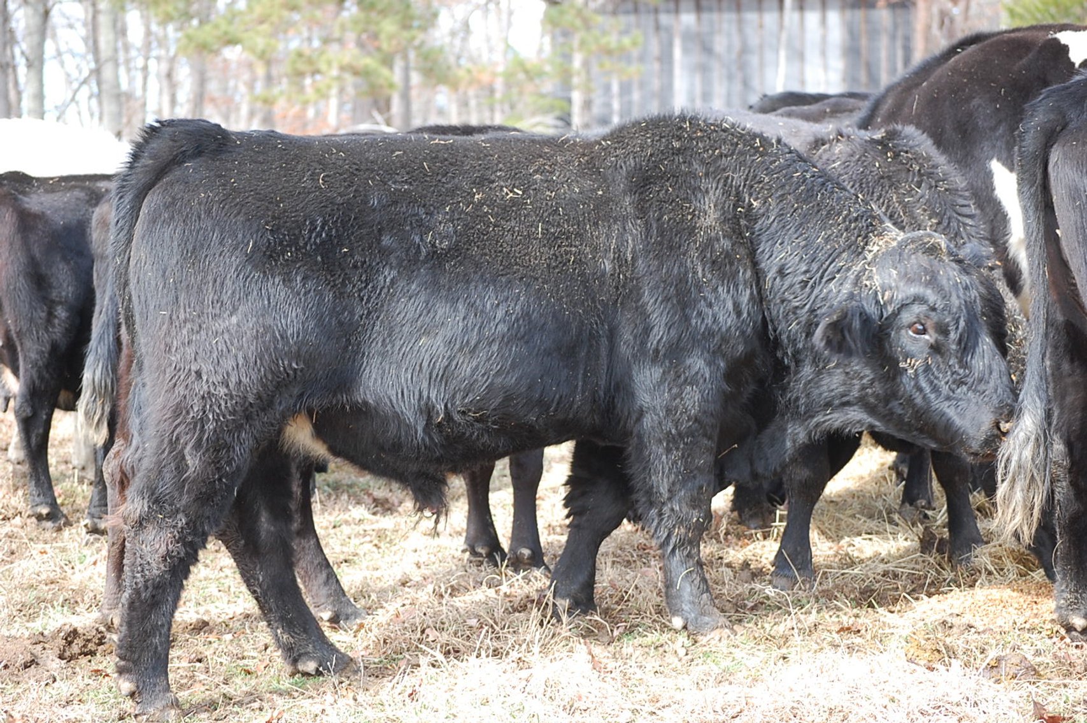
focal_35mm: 102
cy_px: 362
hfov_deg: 20.0
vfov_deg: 13.4
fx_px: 3077
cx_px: 544
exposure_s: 1/250
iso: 400
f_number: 4.2
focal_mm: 68
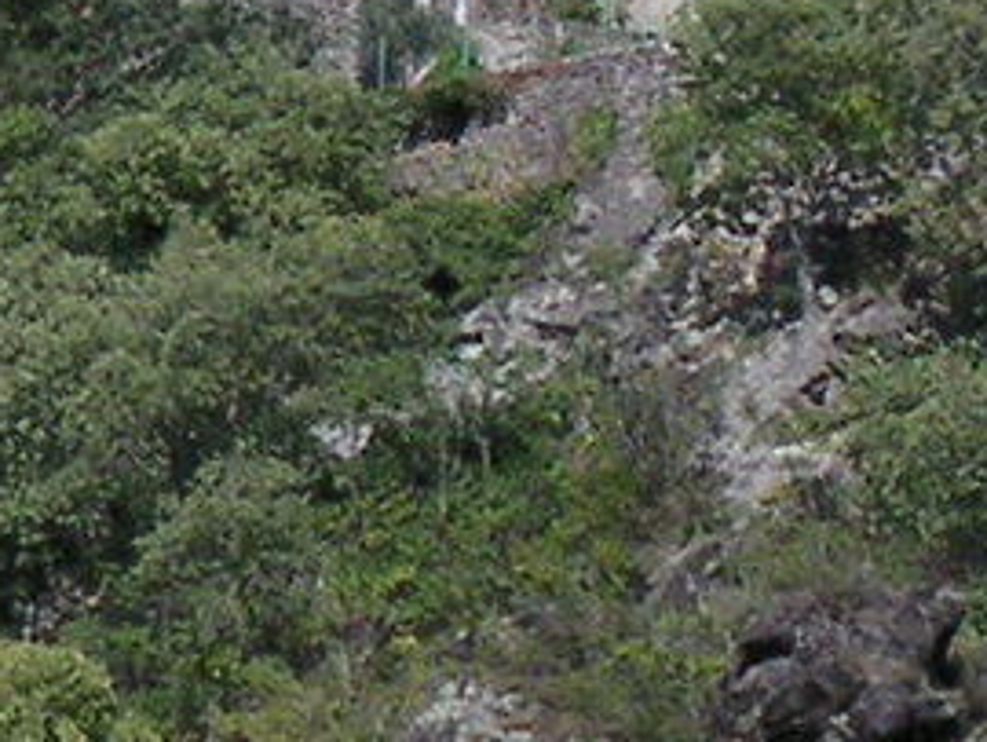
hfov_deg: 6.9
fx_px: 8105
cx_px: -219
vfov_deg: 5.2
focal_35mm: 284
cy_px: 420
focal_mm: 7.5
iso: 50
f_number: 2.9
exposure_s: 1/750
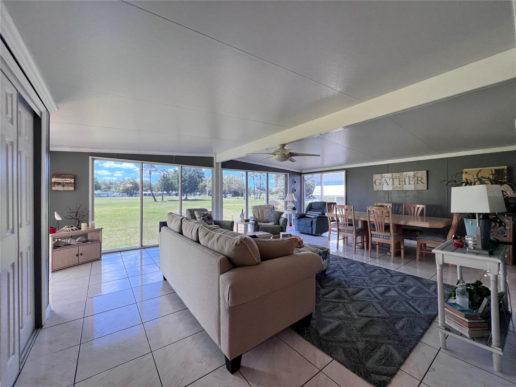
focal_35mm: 13
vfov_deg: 89.9
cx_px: 258
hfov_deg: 106.2
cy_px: 194
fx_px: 194
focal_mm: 1.57
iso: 80
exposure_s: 1/120
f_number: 1.8
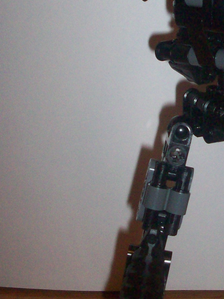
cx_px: 221
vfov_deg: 21.2
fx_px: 794
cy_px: 85
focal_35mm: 92
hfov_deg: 15.8
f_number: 2.8
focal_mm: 6.2
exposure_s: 1/64
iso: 160
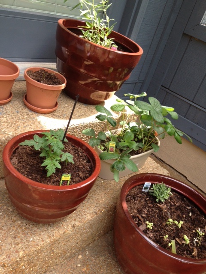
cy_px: 137
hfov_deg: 40.7
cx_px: 103
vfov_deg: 52.6
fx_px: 278
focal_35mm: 35
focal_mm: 4.28
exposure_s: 1/183
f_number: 2.4
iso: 64
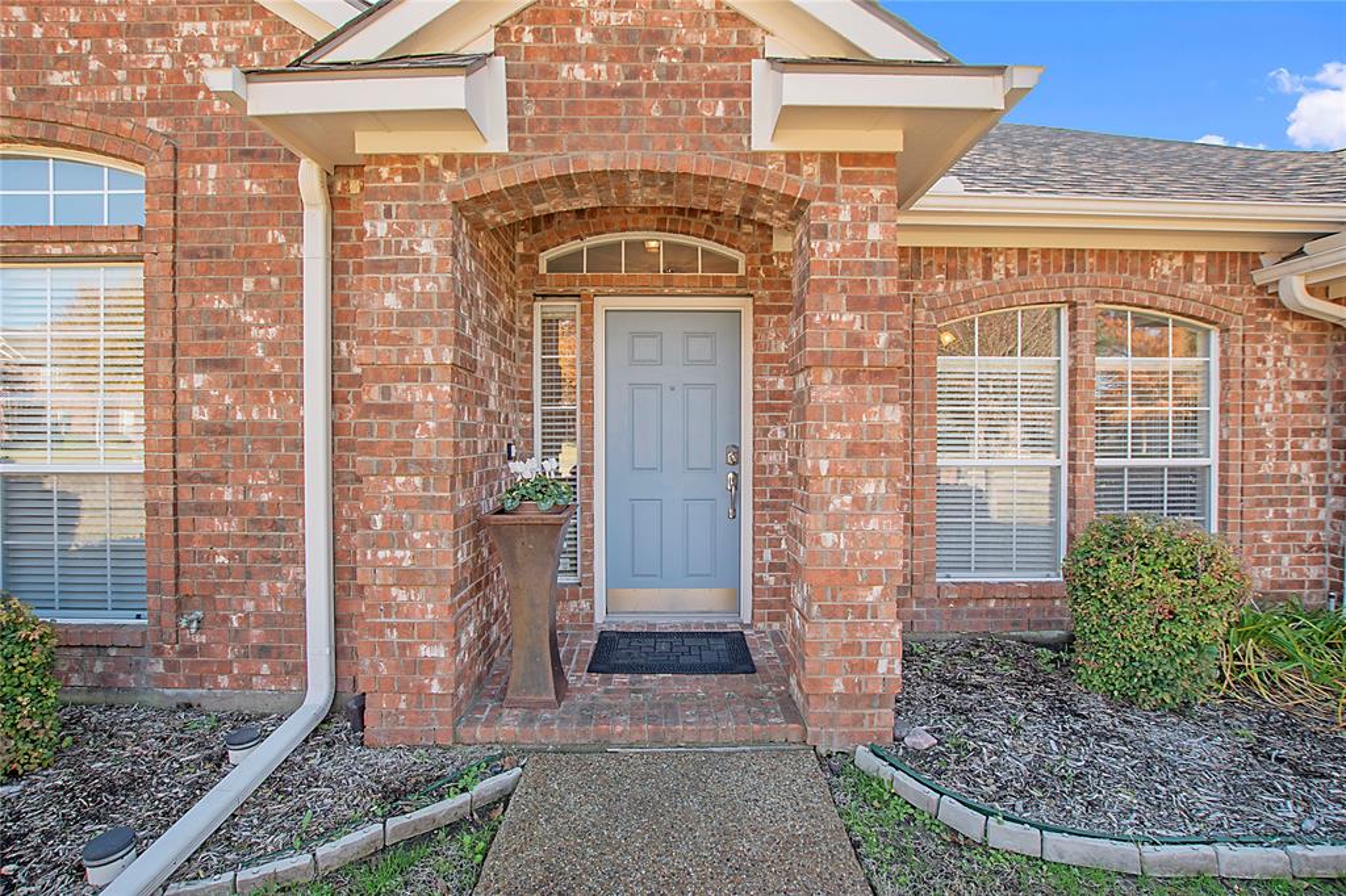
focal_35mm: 15
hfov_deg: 100.4
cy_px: 448
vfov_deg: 77.3
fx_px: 561
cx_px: 673
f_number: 7.1
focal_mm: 10
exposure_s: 1/40
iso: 100
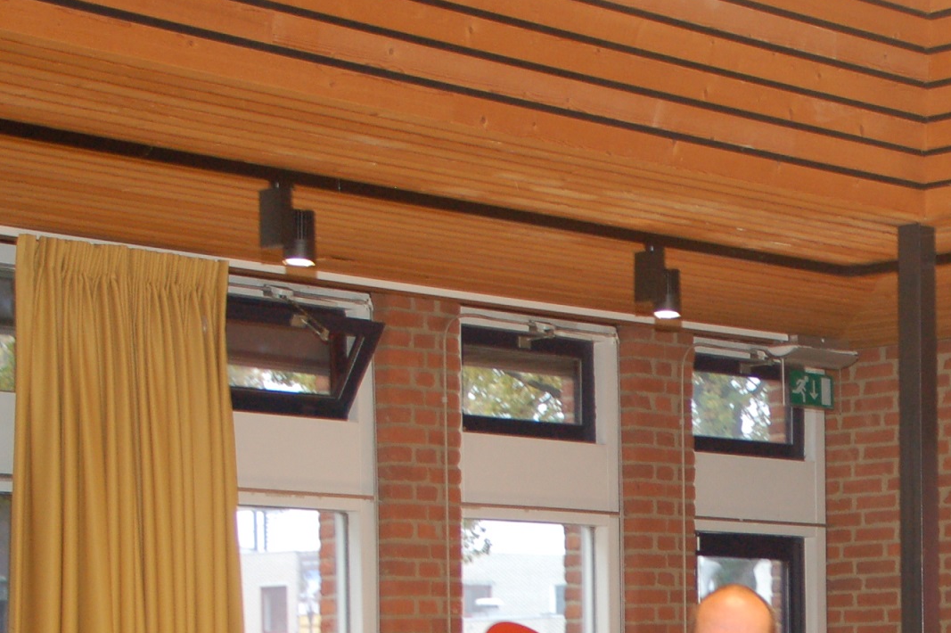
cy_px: 704
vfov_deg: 11.7
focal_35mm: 115
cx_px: 823
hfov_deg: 17.6
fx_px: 3036
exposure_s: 1/60
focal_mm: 34
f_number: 4.5
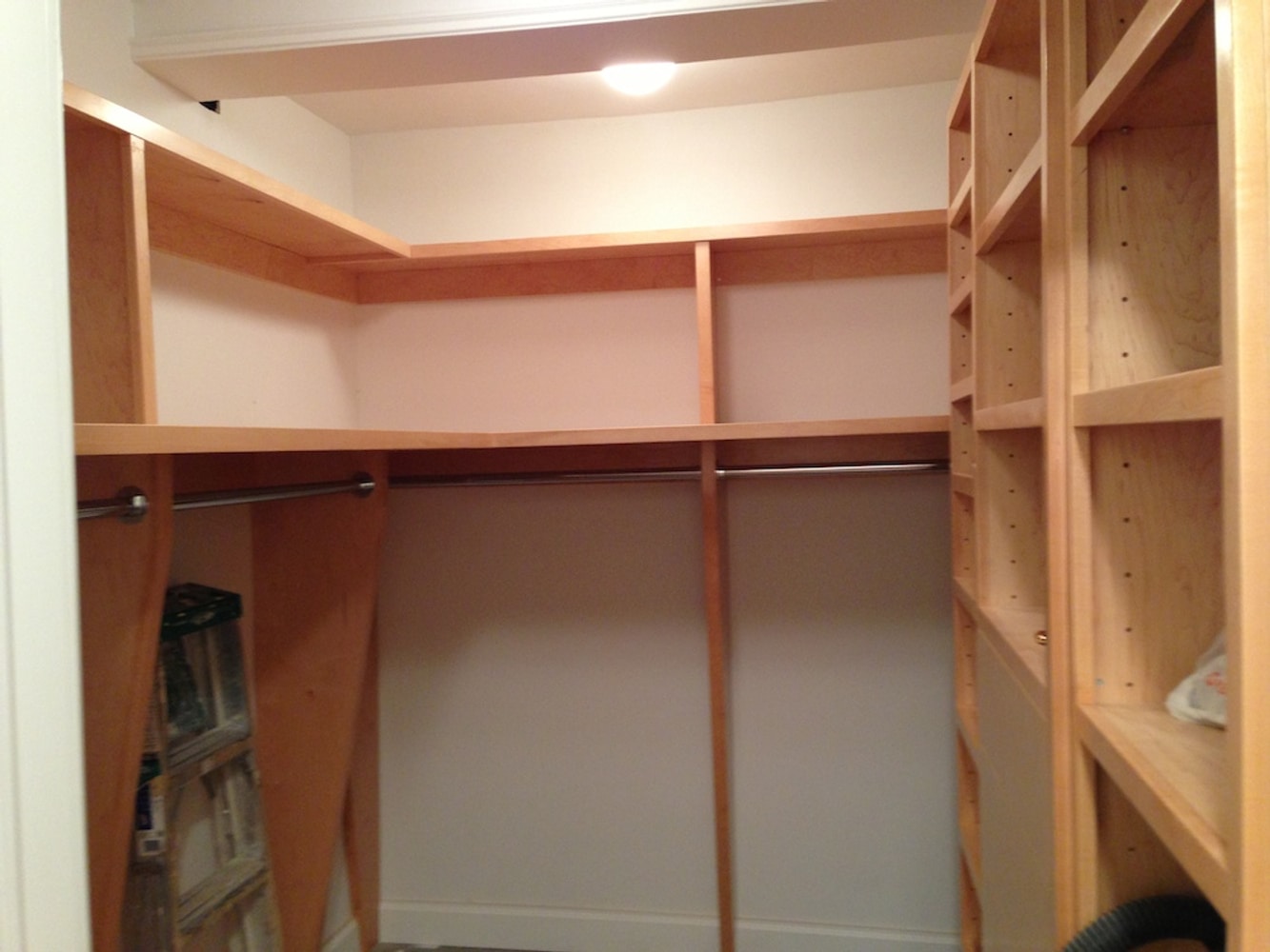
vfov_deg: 43.0
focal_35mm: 33
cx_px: 635
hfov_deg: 55.3
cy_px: 476
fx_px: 1211
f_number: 2.4
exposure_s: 1/20
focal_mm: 4.13
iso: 160
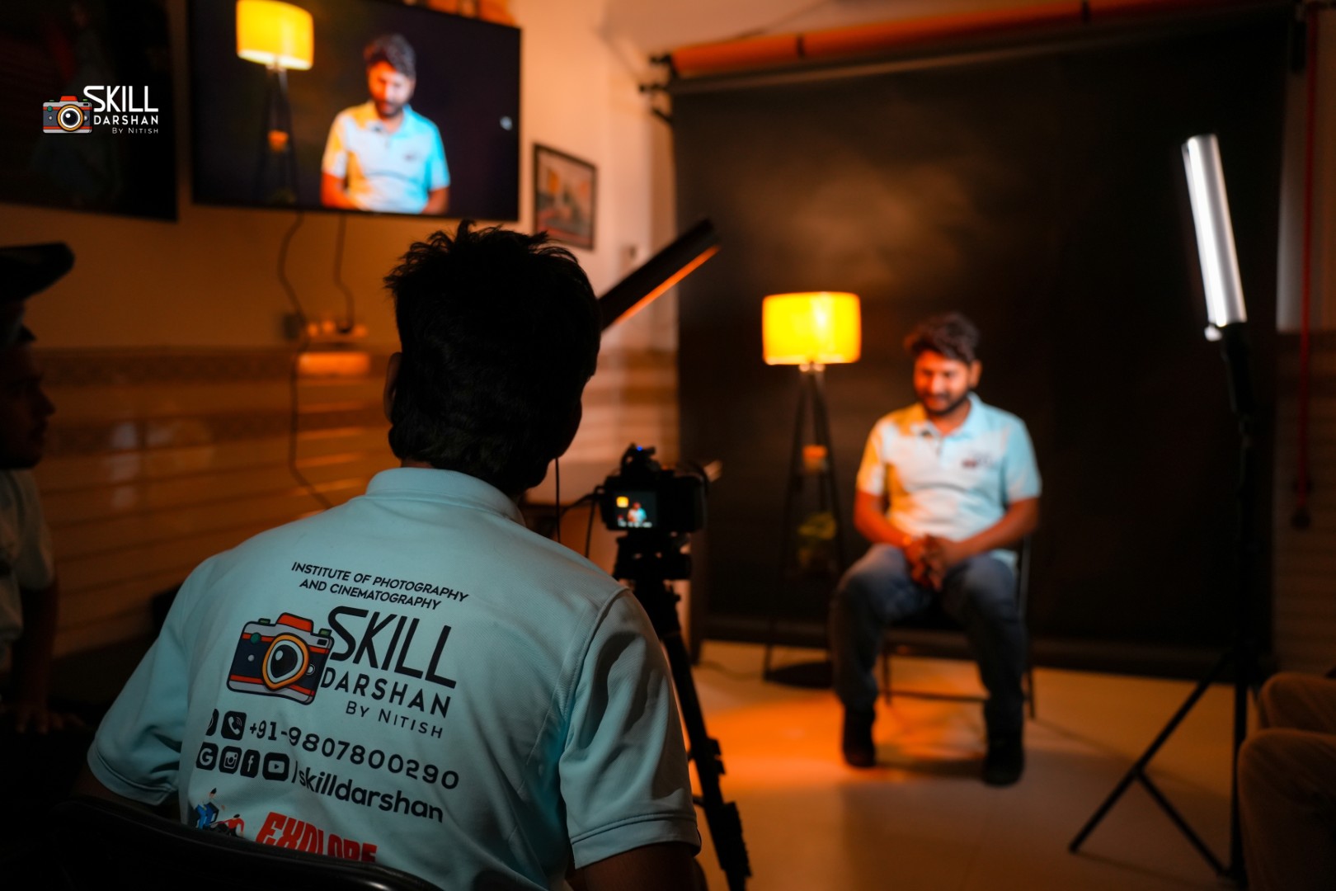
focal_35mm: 30
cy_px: 446
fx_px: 1113
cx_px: 668
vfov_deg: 43.6
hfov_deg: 61.9
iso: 1600
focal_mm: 30
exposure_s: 1/160
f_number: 2.8
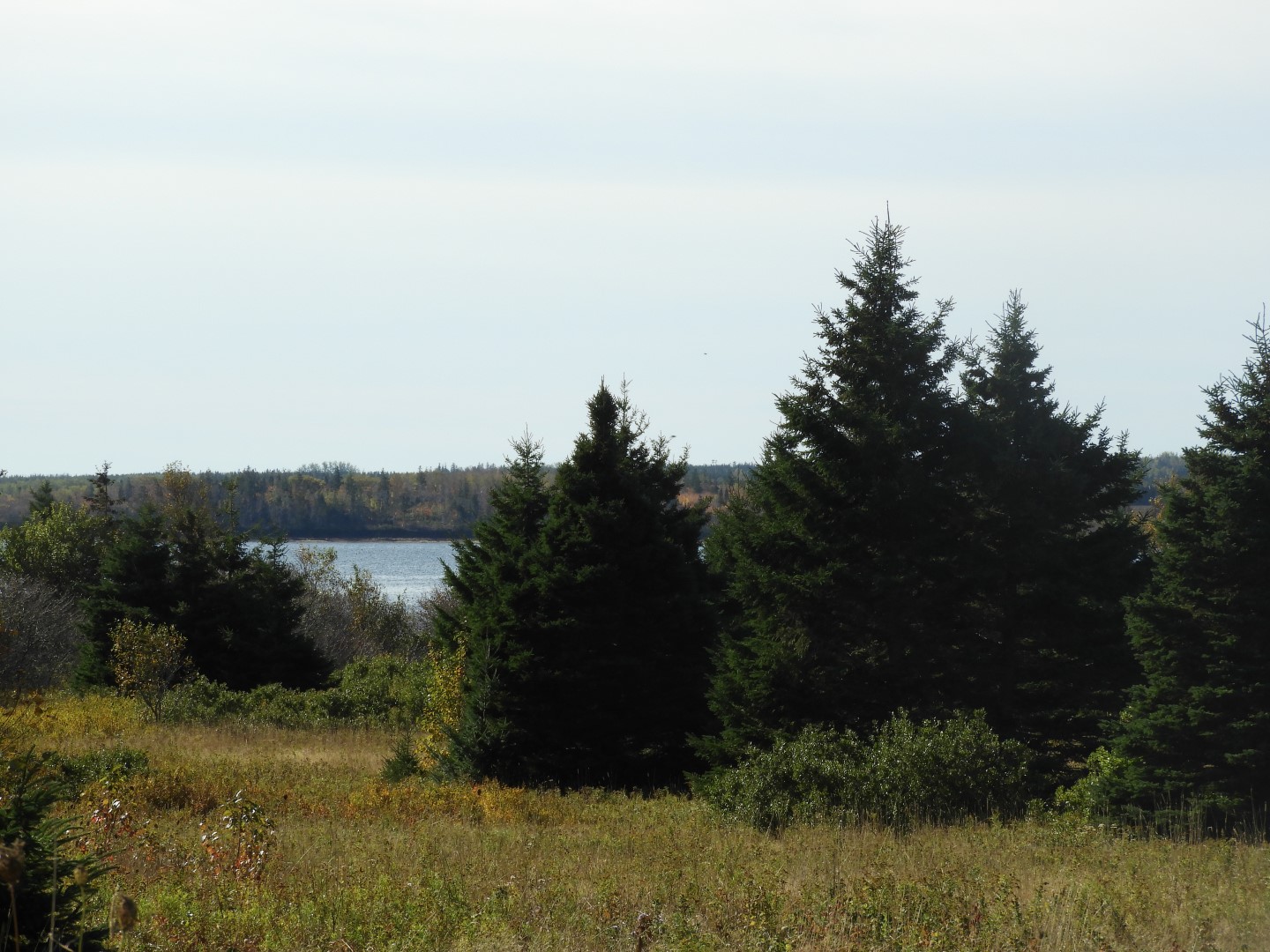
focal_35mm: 150
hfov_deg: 13.2
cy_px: 476
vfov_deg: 9.9
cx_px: 635
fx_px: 5503
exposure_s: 1/640
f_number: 5.2
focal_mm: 26.9
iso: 100
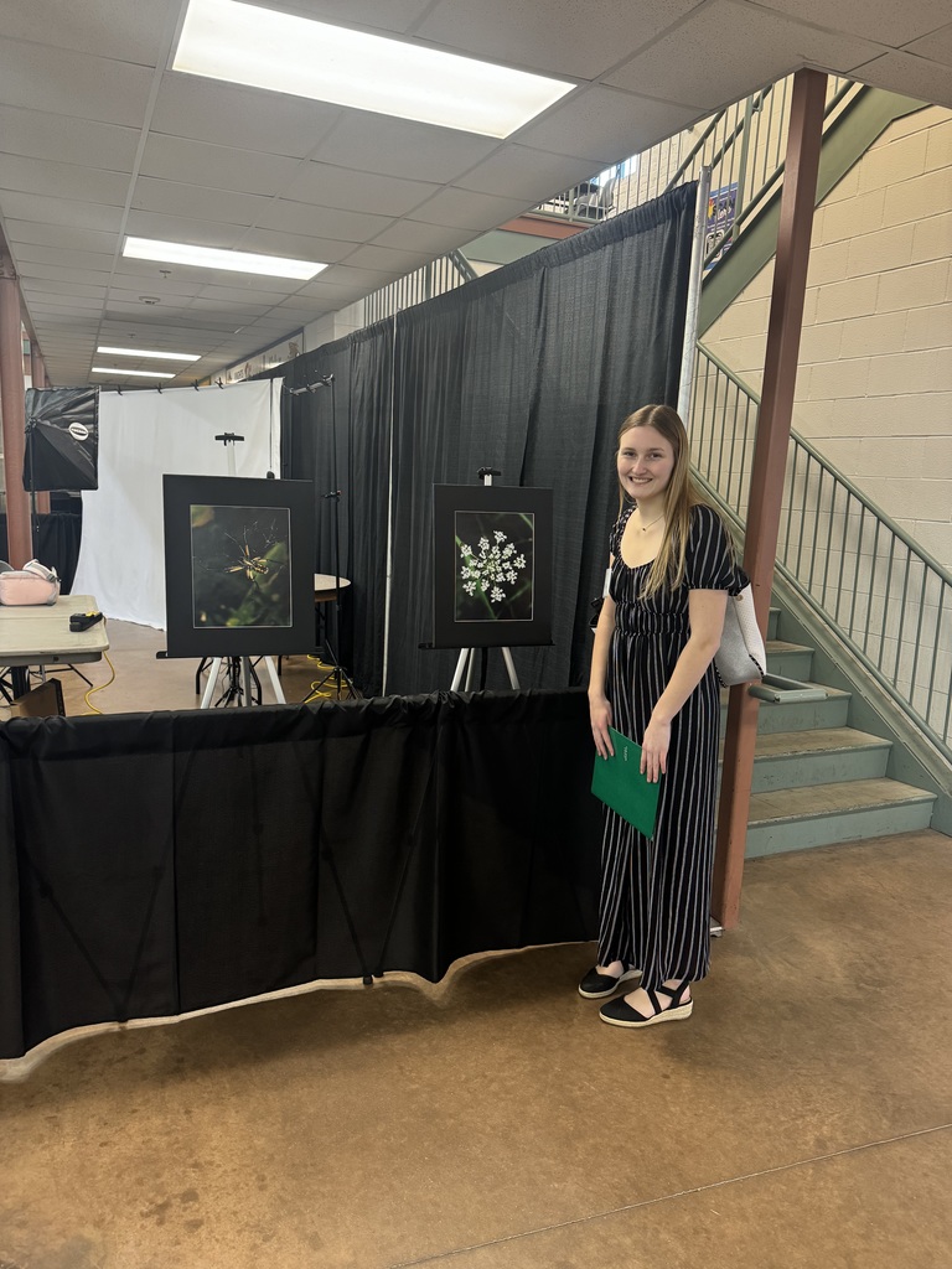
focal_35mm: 24
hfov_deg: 56.8
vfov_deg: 71.6
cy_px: 634
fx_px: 880
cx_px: 476
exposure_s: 1/60
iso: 250
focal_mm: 6.76
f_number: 1.78
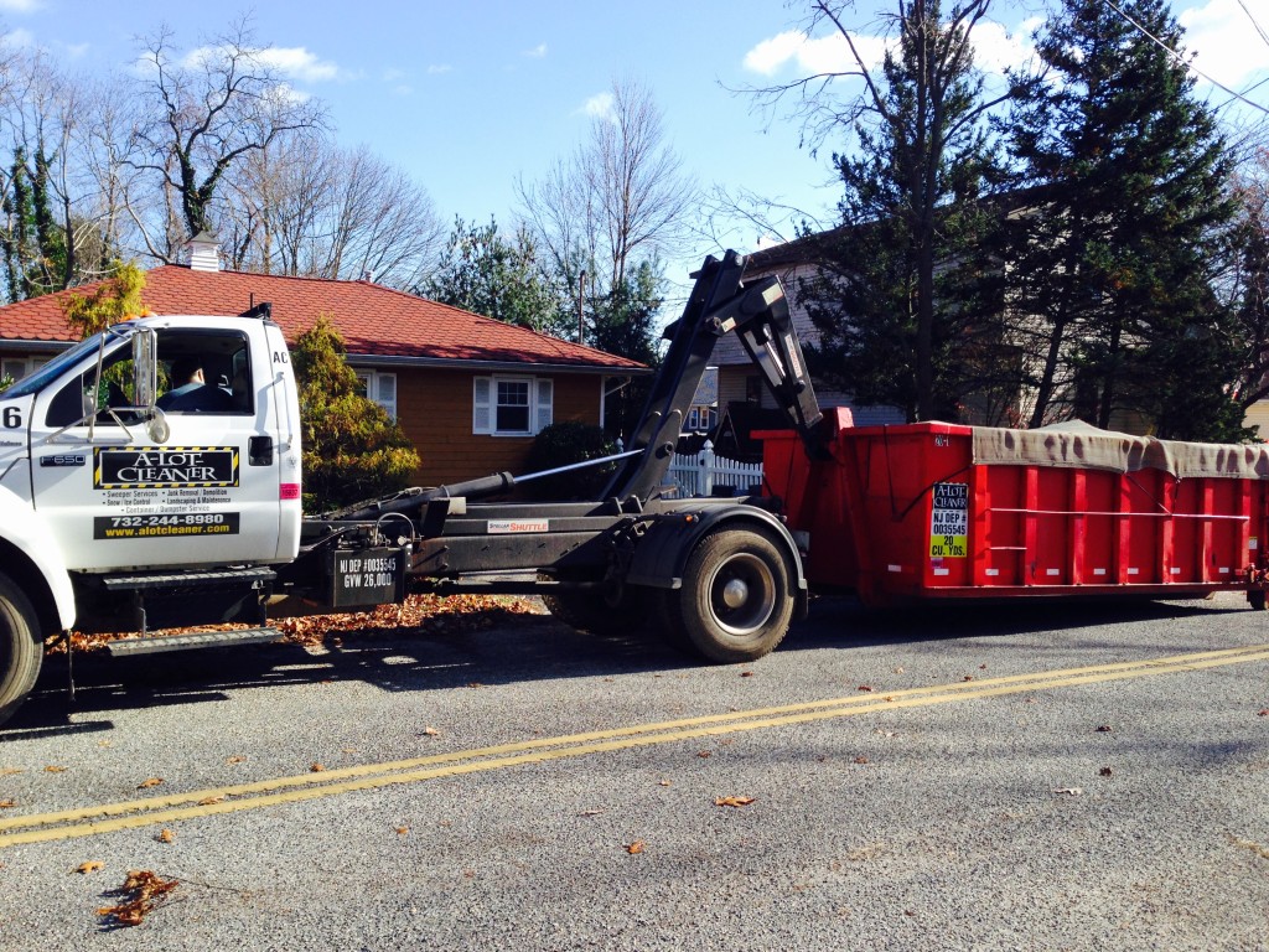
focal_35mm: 33
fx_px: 1210
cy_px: 476
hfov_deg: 55.4
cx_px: 634
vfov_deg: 42.9
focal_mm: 4.12
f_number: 2.4
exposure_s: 1/797
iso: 50
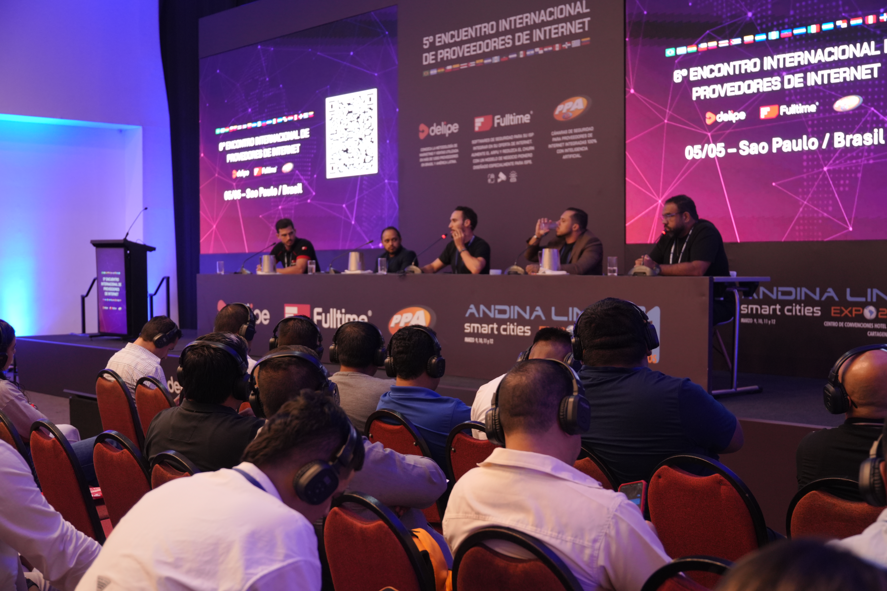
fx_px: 1072
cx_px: 444
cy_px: 296
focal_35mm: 44
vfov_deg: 30.8
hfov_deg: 45.0
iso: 800
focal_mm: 29
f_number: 2.8
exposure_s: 1/60
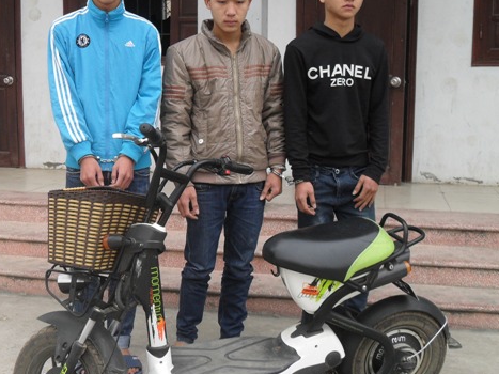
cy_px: 175
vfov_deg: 30.2
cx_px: 196
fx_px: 692
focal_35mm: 48
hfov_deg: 39.5
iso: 100
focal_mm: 6.2
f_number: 2.8
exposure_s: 1/125
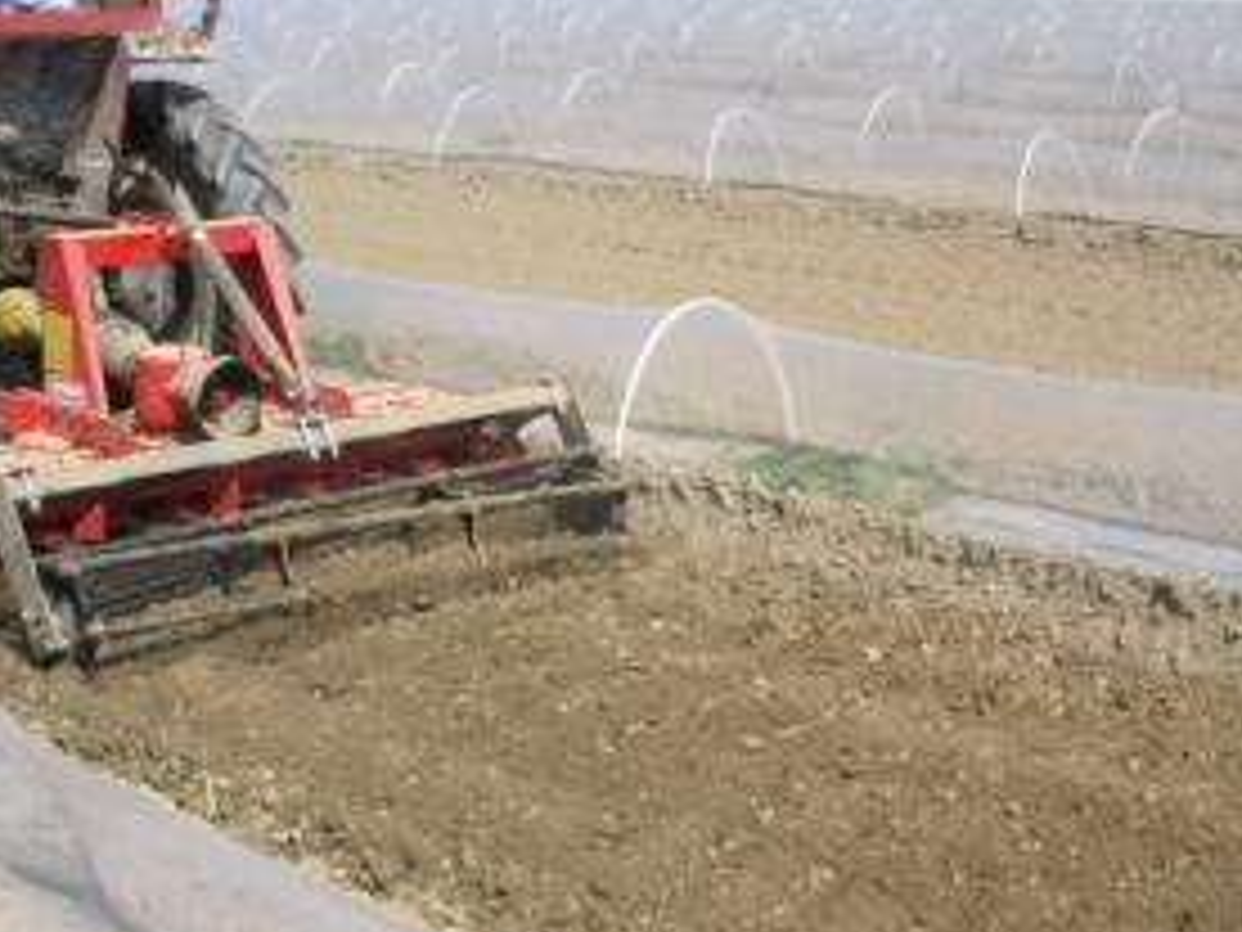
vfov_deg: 24.4
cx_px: 423
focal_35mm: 60
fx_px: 2153
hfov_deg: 31.9
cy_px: 536
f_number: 6.7
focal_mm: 6.1
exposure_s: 1/180
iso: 50
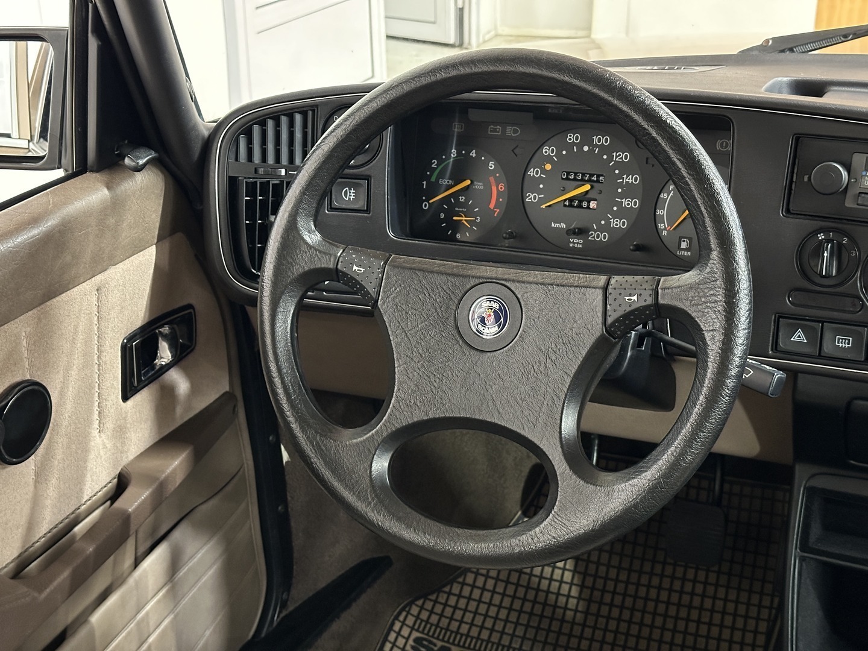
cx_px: 434
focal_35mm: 48
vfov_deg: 30.3
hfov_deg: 39.7
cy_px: 326
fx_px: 1204
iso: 640
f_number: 1.78
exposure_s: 1/25
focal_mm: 6.86
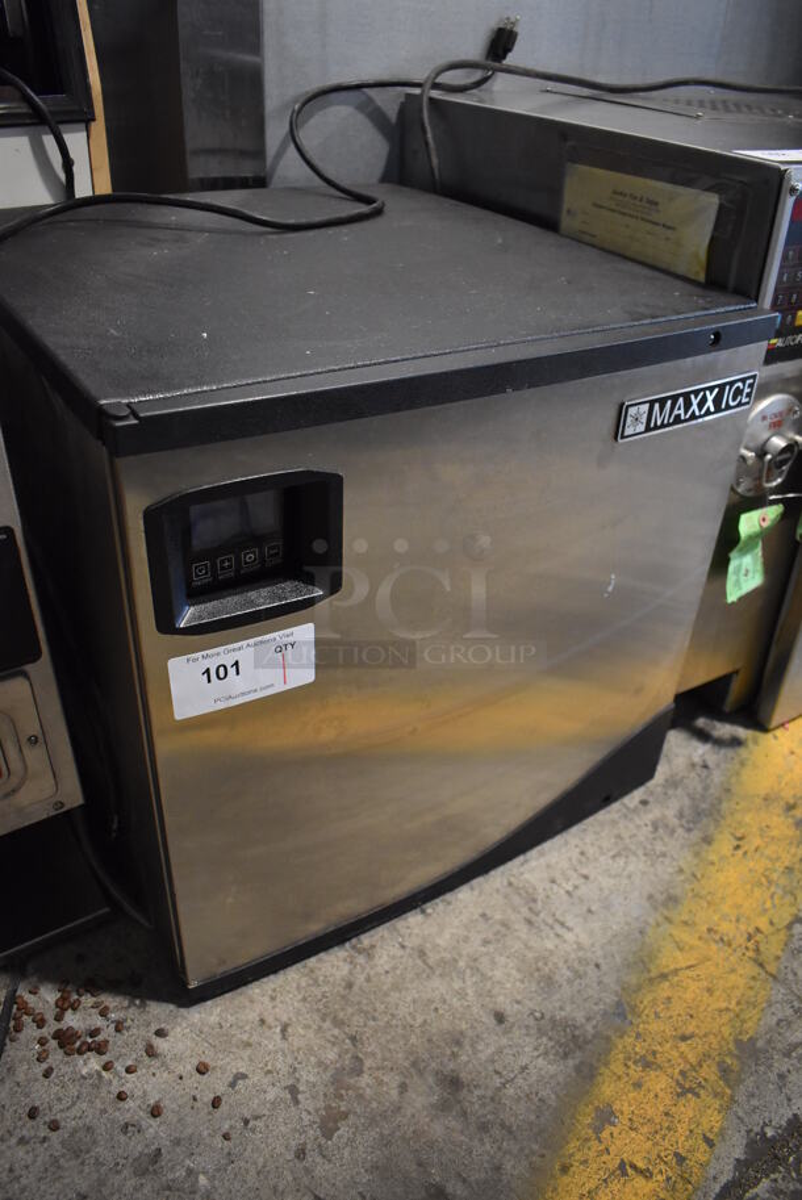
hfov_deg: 48.0
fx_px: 901
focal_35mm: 27
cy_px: 600
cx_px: 401
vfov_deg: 67.3
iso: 2500
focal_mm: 18
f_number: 3.5
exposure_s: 1/125
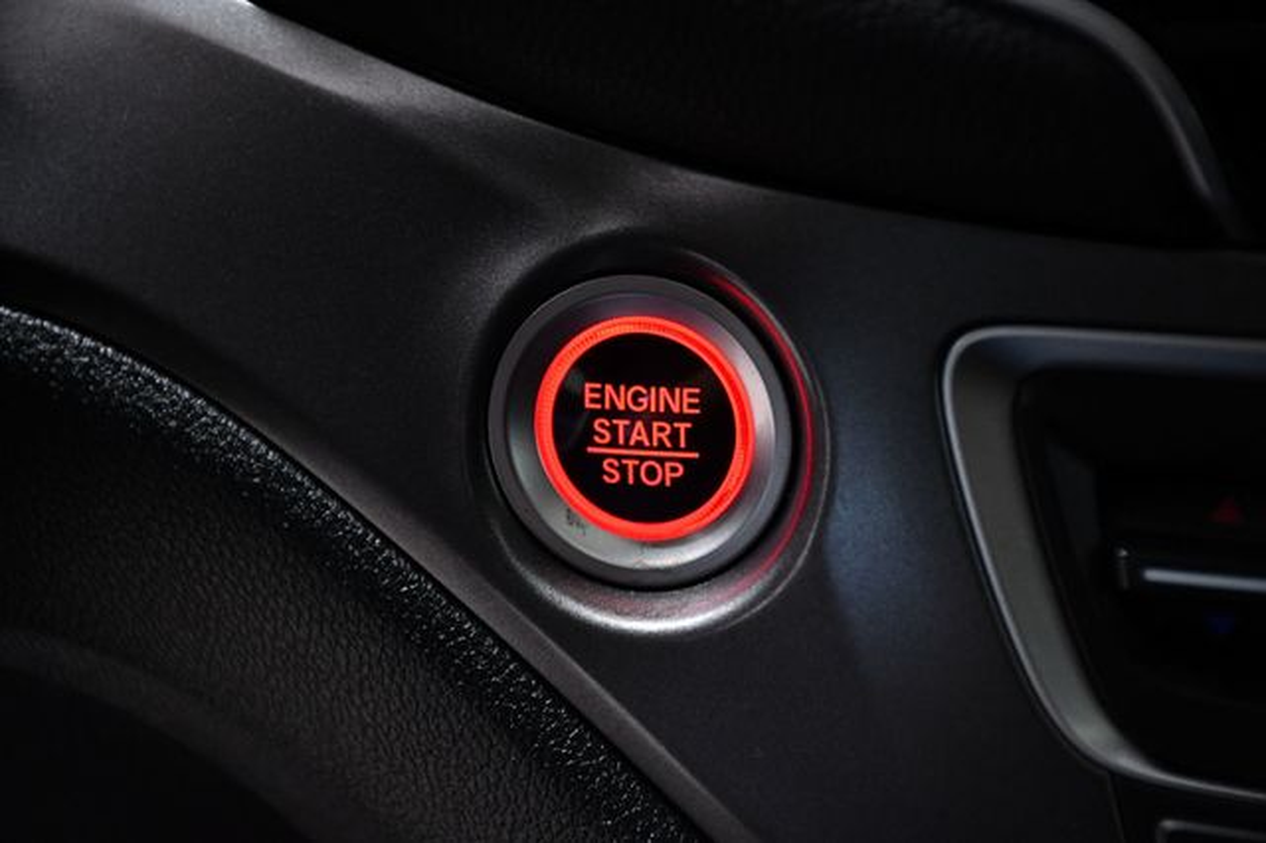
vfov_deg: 8.2
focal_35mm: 168
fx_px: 5905
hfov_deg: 12.2
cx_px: 633
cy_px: 422
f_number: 5.6
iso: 2500
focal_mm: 112
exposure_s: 1/160
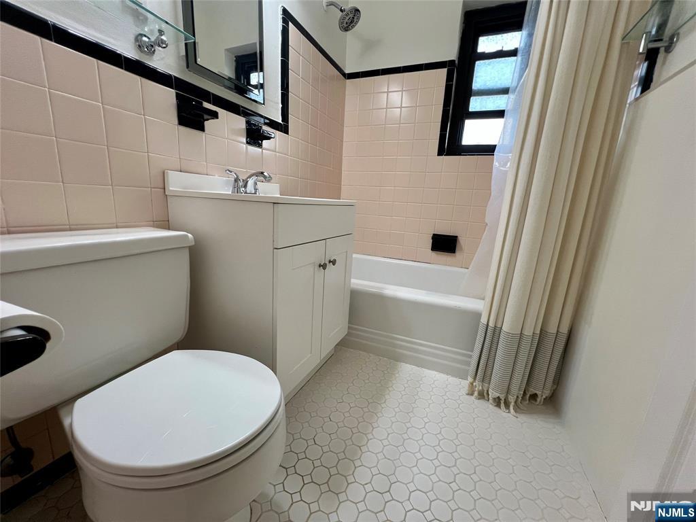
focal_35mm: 13
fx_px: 261
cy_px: 261
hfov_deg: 106.2
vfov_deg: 89.9
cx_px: 348
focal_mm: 1.57
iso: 160
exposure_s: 1/120
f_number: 1.8
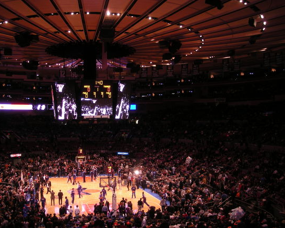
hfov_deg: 44.7
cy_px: 124
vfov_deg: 36.5
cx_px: 123
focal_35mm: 41
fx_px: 346
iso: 50
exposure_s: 1/15.1
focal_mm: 5.7
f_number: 2.8
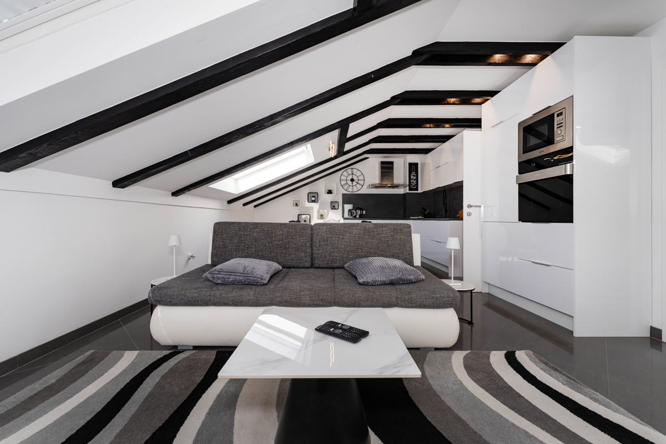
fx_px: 259
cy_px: 222
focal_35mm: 14
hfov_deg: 104.3
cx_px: 333
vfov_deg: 81.2
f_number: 7.1
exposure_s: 1/60
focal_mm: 14
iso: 400
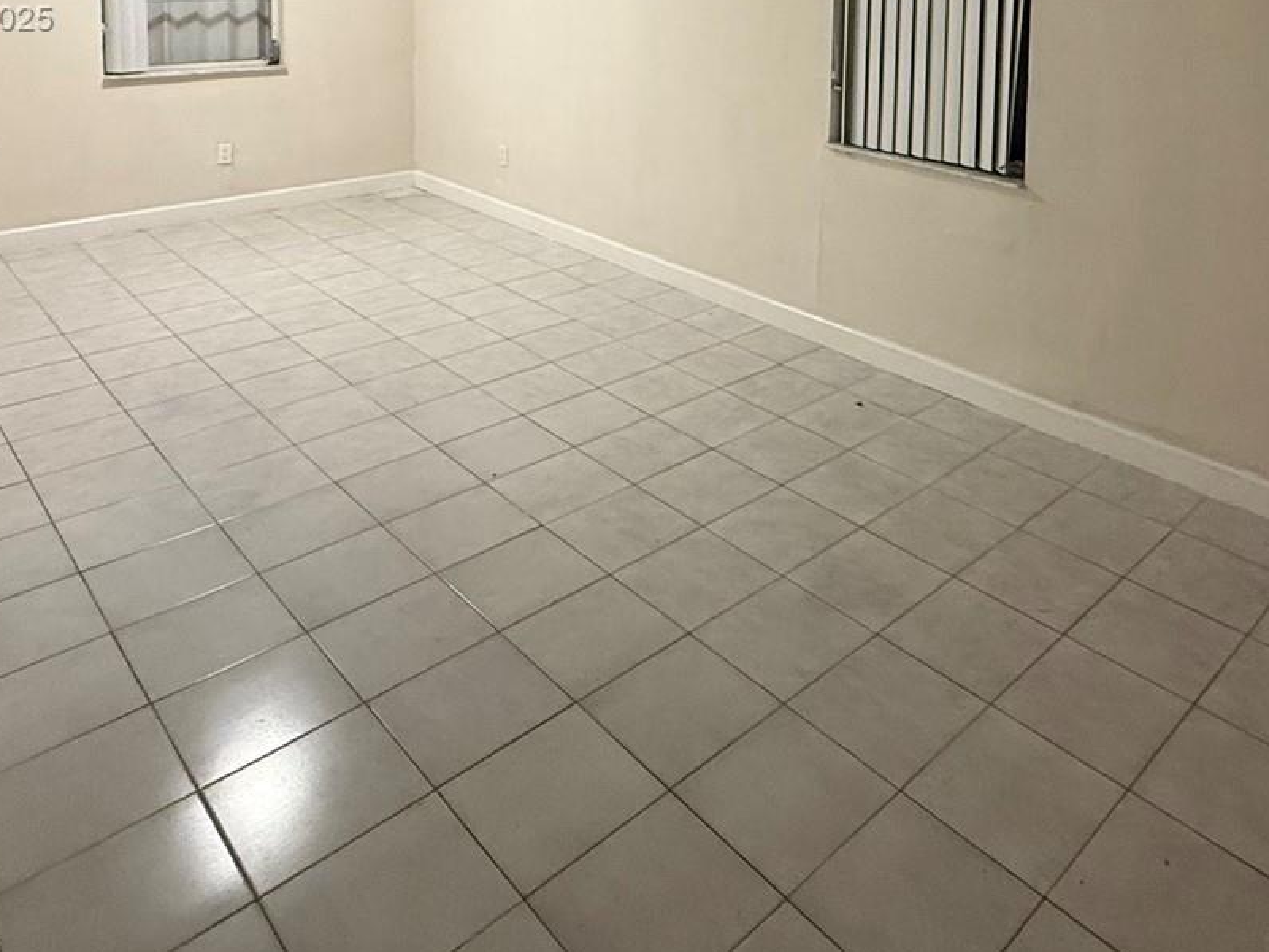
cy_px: 21
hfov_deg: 62.3
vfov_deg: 43.4
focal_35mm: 28
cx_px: 814
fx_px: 1026
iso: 400
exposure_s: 1/60
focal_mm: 2.22
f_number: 2.2
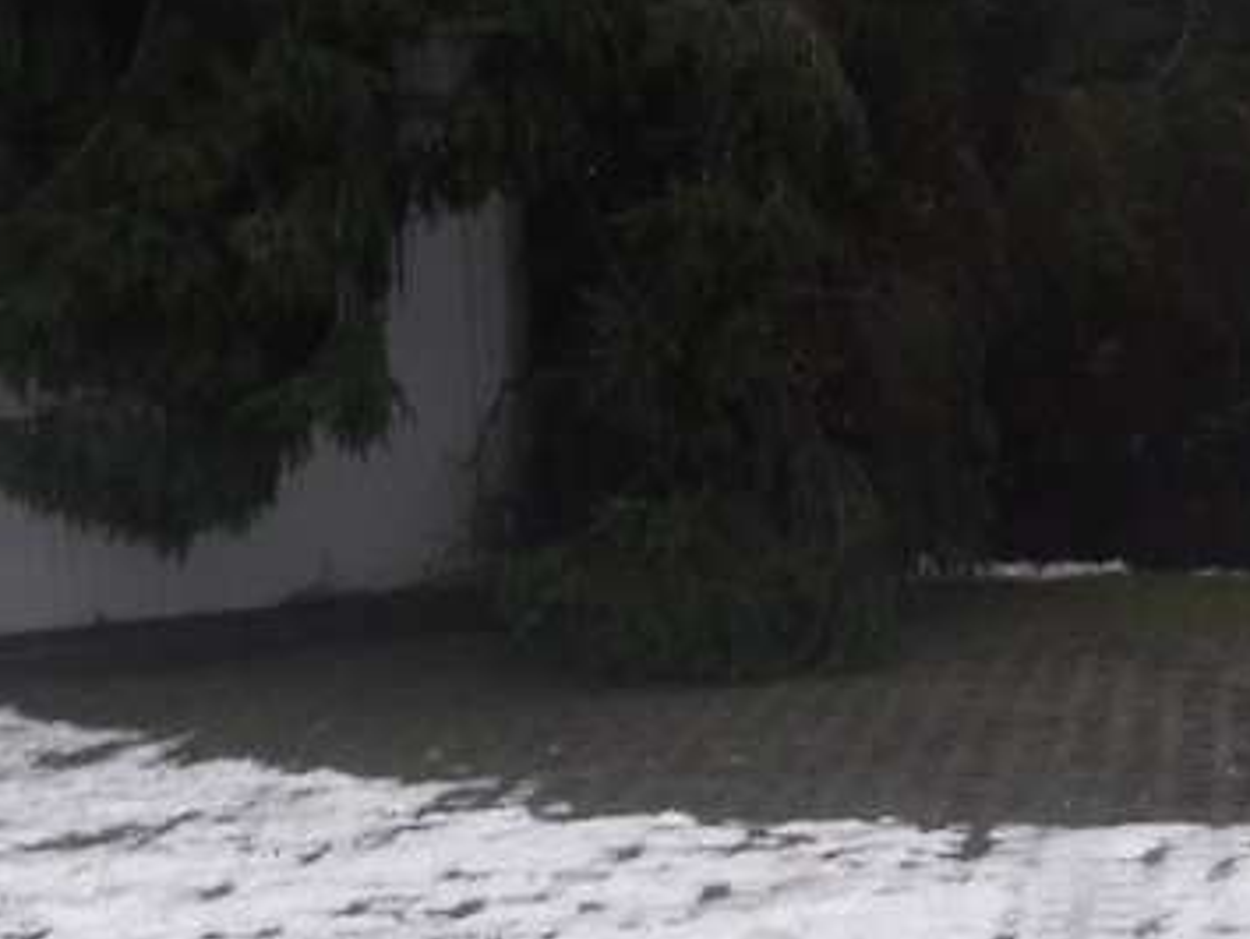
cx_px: -60
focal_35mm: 156
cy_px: -300
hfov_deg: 12.5
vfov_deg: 9.4
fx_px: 5637
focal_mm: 9.7
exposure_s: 1/500
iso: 80
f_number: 3.6
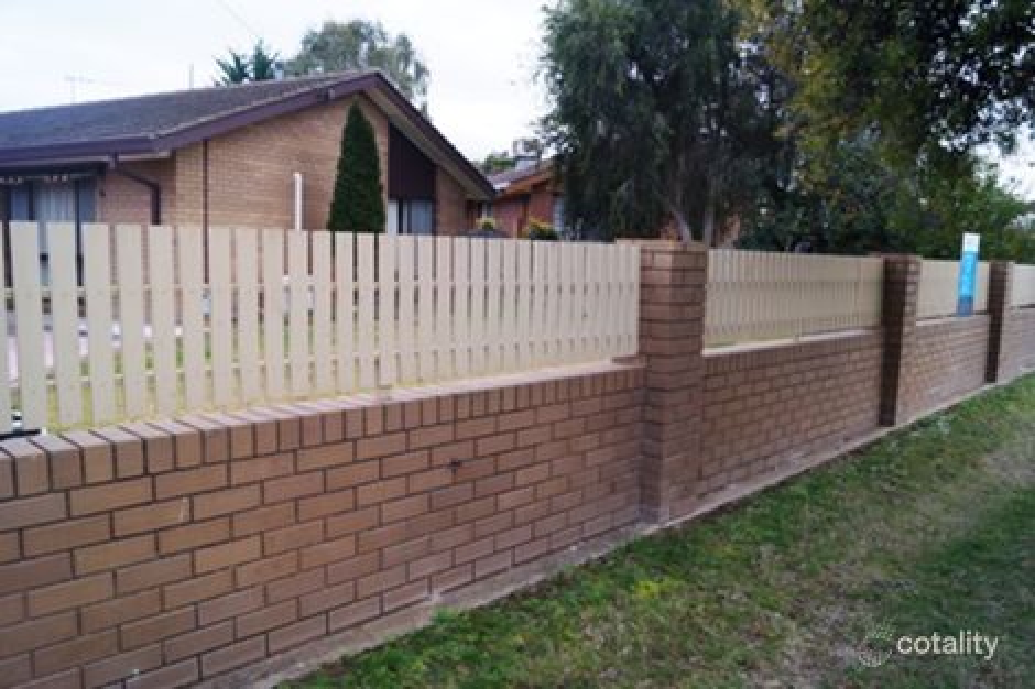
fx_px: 776
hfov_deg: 67.4
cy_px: 344
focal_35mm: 27
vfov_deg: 47.9
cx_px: 518
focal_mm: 18
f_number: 4.5
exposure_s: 1/80
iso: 100
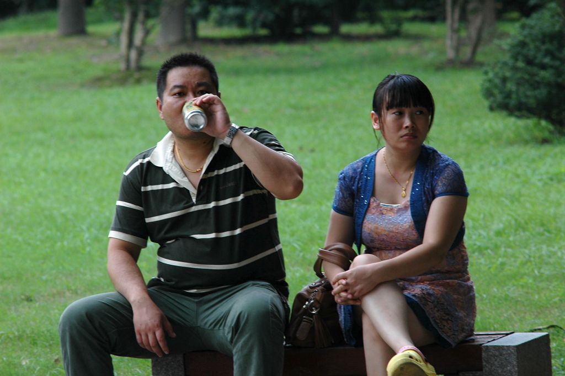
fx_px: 4940
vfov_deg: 4.4
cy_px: 188
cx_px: 282
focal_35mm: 315
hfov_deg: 6.5
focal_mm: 210
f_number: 7.1
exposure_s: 1/160
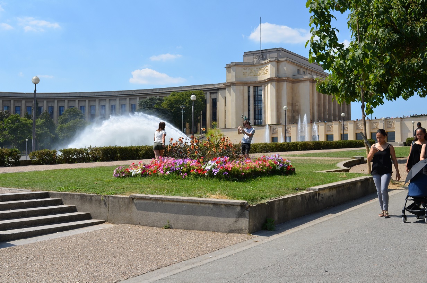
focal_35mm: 52
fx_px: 621
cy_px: 142
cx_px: 214
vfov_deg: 25.6
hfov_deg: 37.9
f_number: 8
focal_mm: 35
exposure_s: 1/250
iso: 100
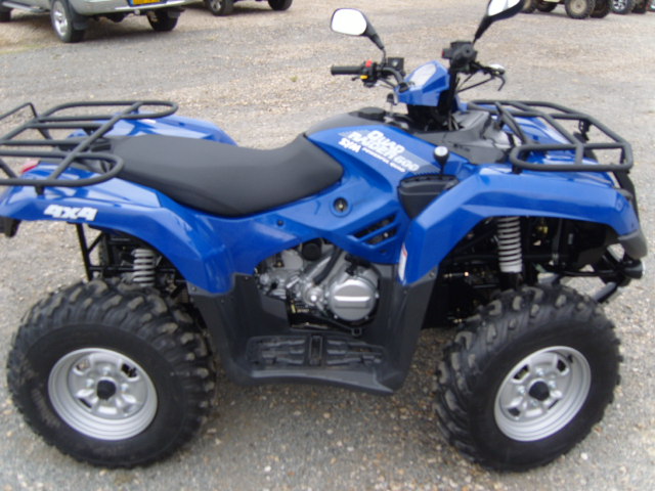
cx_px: 328
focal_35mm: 35
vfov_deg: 40.7
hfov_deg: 52.6
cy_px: 246
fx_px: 662
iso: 80
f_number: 2.8
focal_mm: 7.4
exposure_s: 1/350
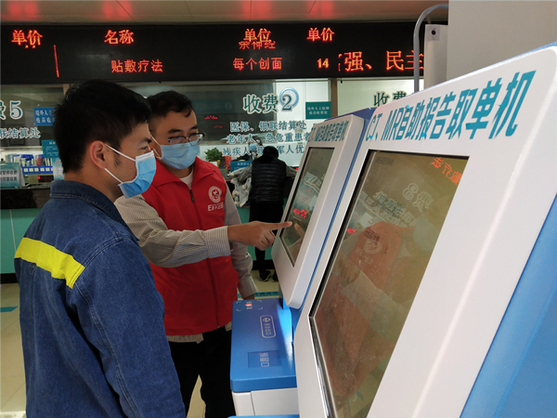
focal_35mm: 30
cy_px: 209
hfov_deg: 60.0
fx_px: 483
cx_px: 278
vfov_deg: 46.8
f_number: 1.8
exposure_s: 1/50
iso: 171
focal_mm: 3.95
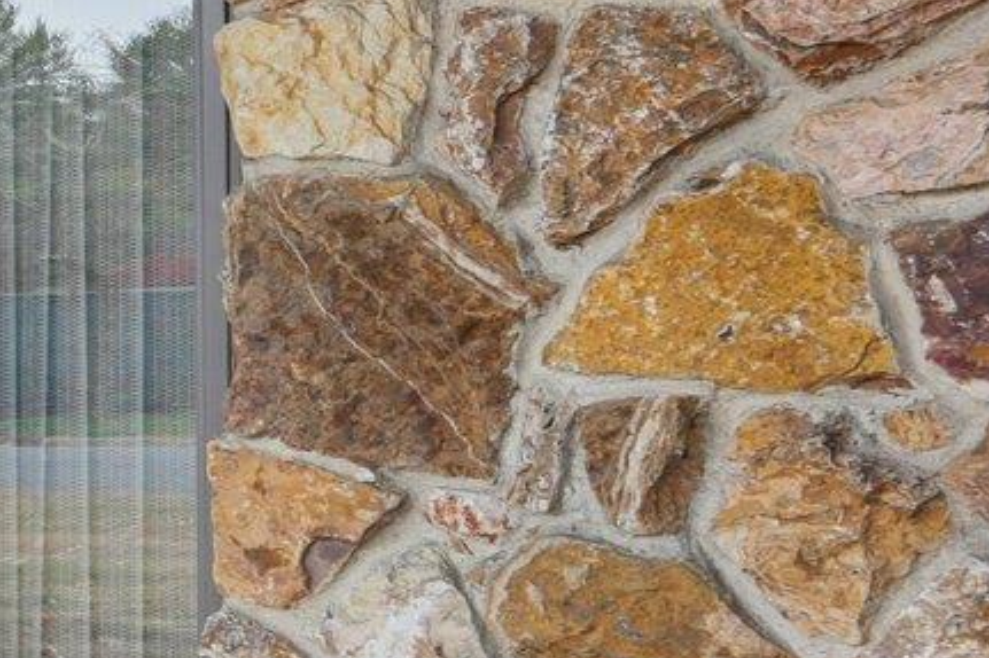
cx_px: -1340
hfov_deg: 15.4
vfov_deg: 17.9
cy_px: 279
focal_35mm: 76
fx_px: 2087
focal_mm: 16
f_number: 9
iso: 200
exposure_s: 1/30
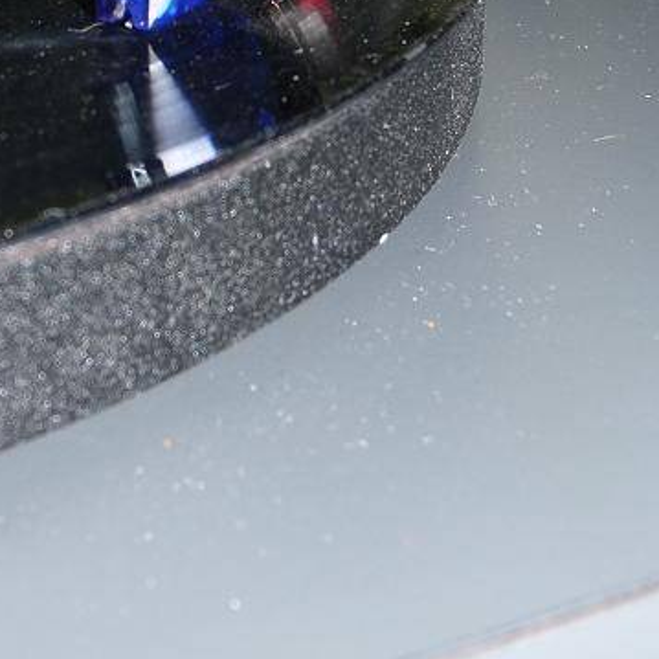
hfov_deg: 18.7
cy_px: -57
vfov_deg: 18.2
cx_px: 116
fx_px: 1982
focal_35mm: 92
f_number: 3
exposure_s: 1/13
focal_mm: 7.3
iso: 100
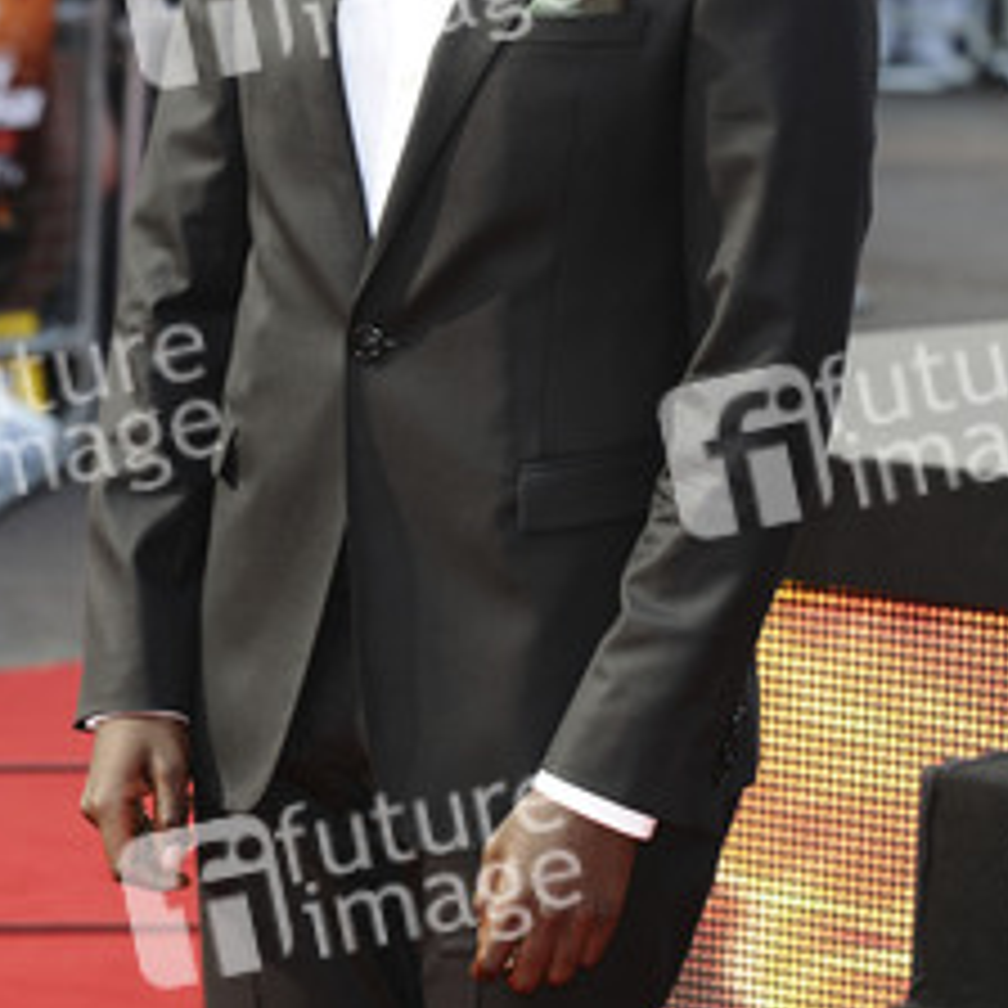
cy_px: 207
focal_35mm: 209
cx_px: 482
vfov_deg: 8.4
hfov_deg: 8.4
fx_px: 6885
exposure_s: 1/250
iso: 200
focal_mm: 92
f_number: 4.5
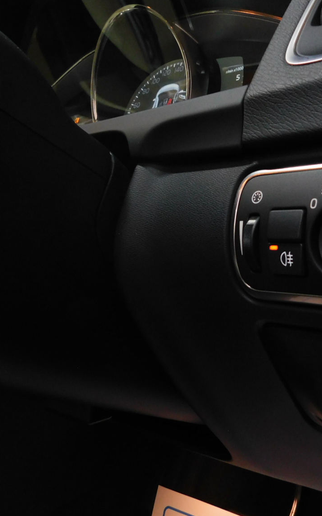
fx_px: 477
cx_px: 270
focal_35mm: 34
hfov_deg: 35.7
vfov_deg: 56.7
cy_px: 250
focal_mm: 4
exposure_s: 1/15
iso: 400
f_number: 3
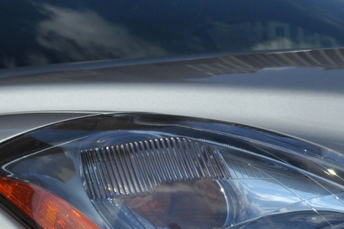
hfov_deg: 13.4
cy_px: 311
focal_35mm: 145
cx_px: 504
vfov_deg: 9.3
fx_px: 1384
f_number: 14
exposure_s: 1/800
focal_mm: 26
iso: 200
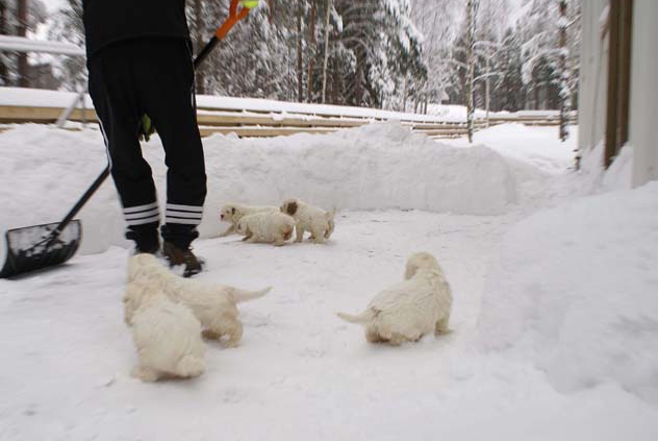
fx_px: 695
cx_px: 283
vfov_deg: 35.1
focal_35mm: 38
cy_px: 220
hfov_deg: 50.5
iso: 125
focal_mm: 20
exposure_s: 1/40
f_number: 4
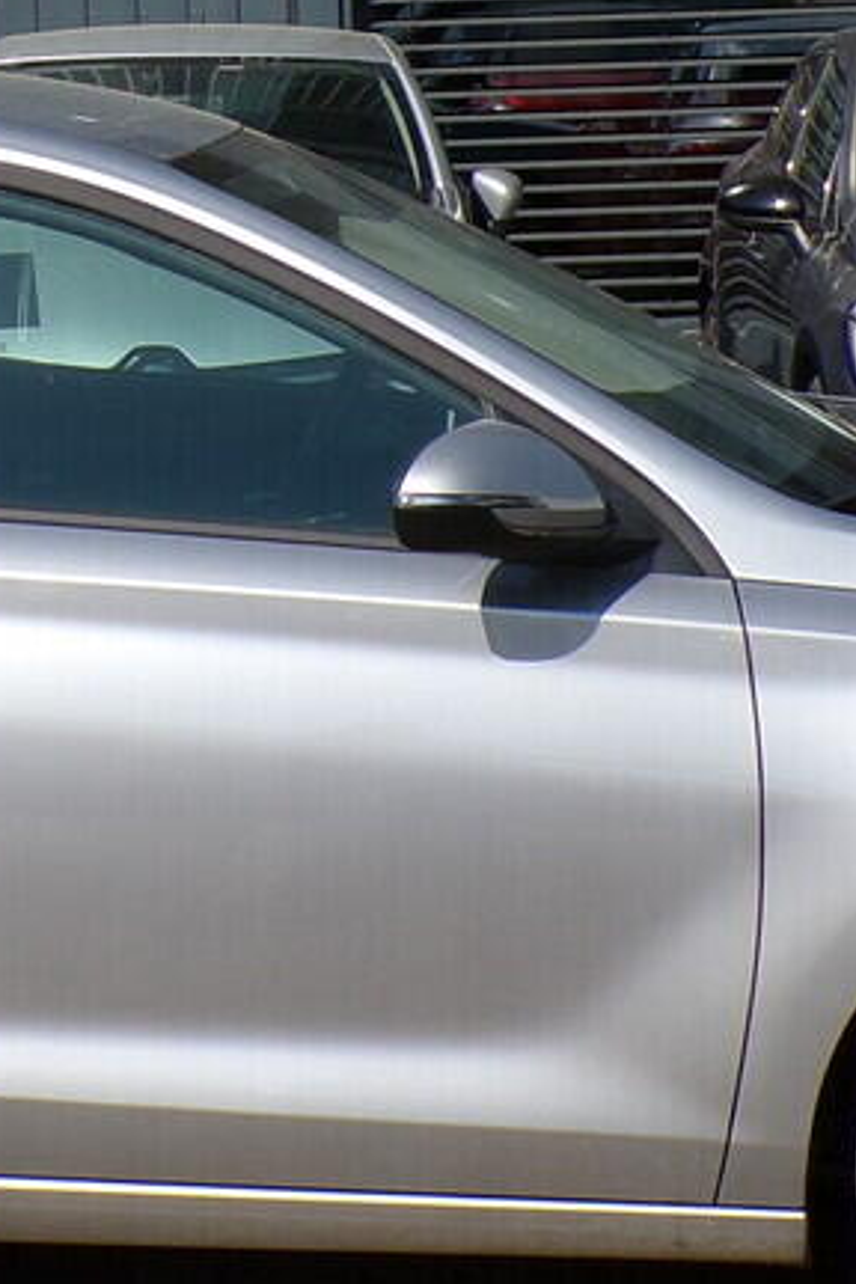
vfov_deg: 18.3
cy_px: 306
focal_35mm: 111
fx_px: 3959
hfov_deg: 12.2
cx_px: 6
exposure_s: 1/550
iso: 100
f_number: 4.8
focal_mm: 5.8
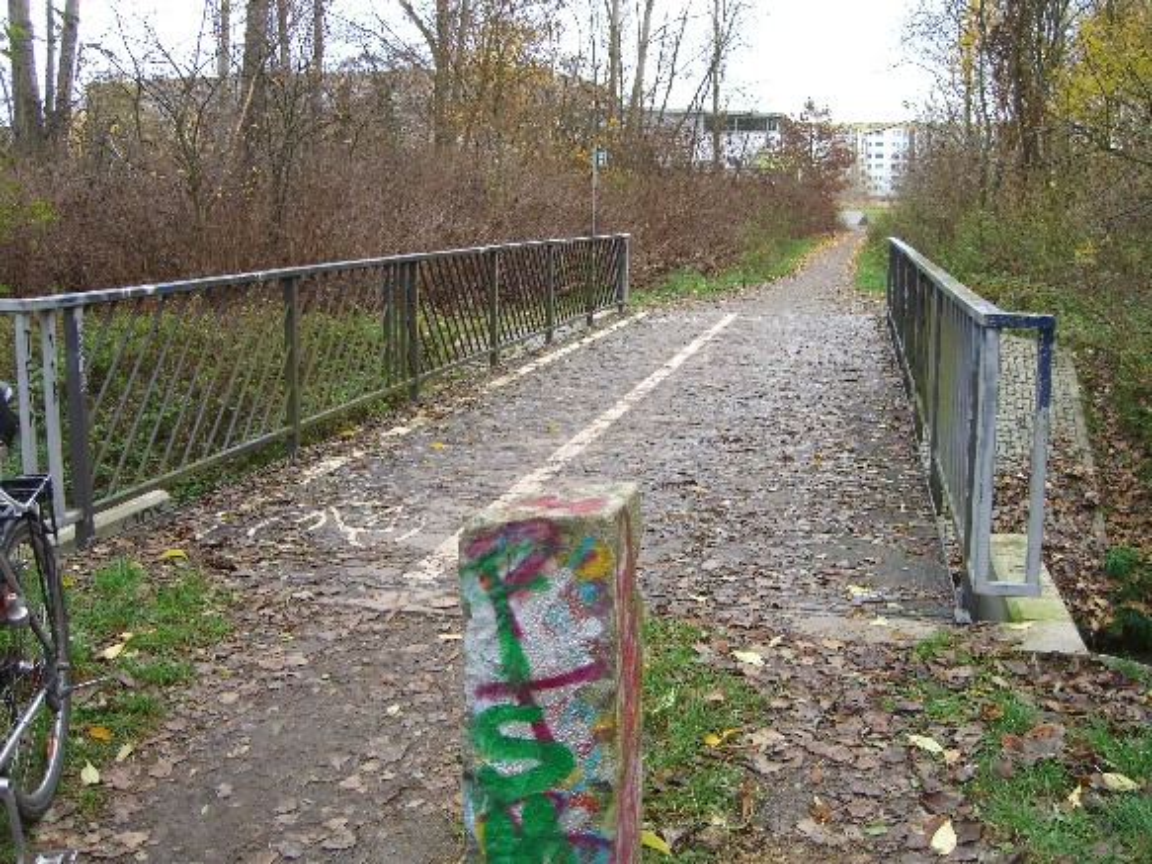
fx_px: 1264
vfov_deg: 37.7
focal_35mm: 38
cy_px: 432
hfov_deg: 49.0
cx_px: 576
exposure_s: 1/100
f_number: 2.8
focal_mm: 7.9
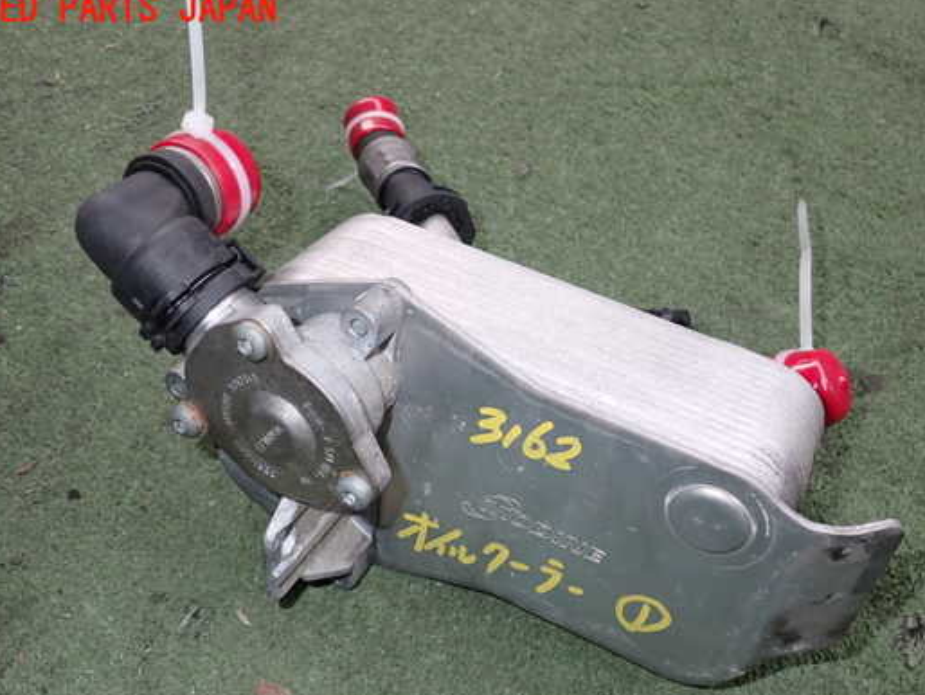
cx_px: 489
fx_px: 936
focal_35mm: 35
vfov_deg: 40.7
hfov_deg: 52.6
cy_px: 393
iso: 100
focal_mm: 5.4
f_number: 6.3
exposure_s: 1/30
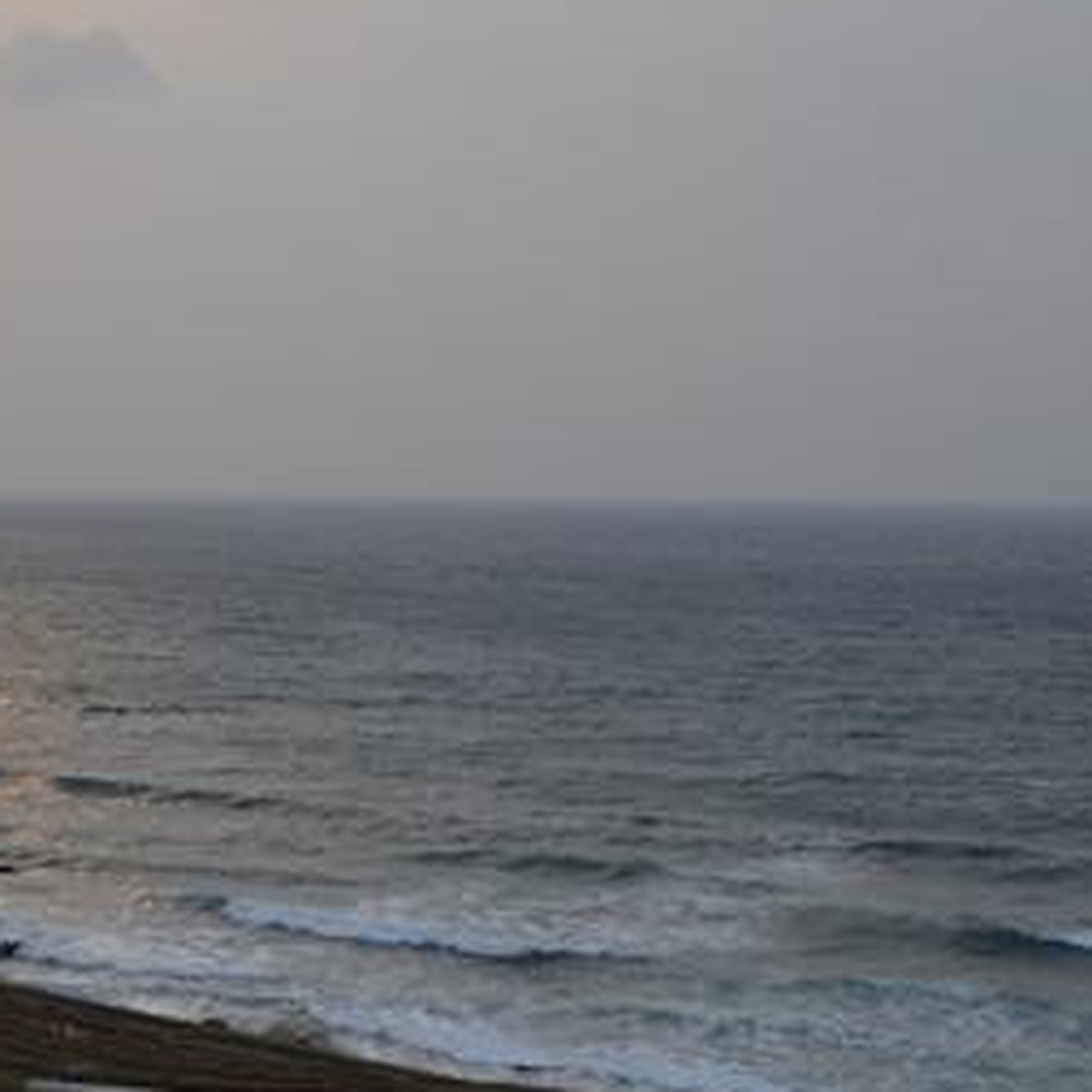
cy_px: 451
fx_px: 2534
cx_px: -56
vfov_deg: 24.3
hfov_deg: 23.1
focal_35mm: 71
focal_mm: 22
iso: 100
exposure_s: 1/320
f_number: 9
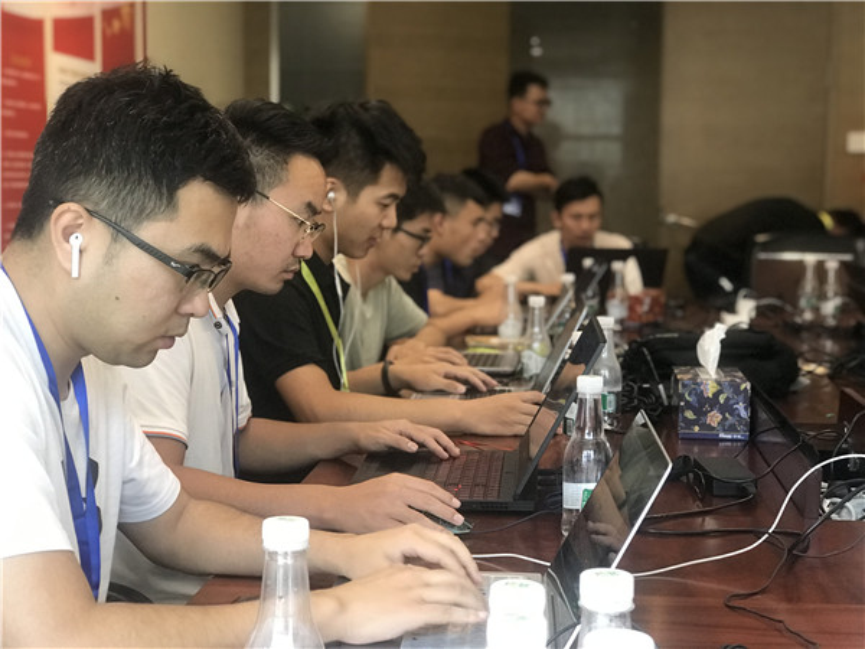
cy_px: 324
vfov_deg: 25.7
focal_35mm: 57
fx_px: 1424
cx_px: 432
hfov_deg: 33.8
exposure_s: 1/50
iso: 200
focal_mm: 6.6
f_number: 2.8
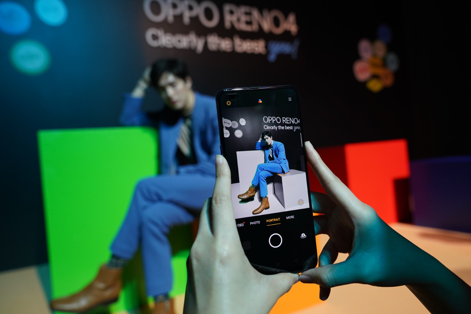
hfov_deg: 69.4
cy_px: 157
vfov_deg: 49.6
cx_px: 236
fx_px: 340
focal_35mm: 26
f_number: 4.5
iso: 1600
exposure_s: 1/80
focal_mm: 26
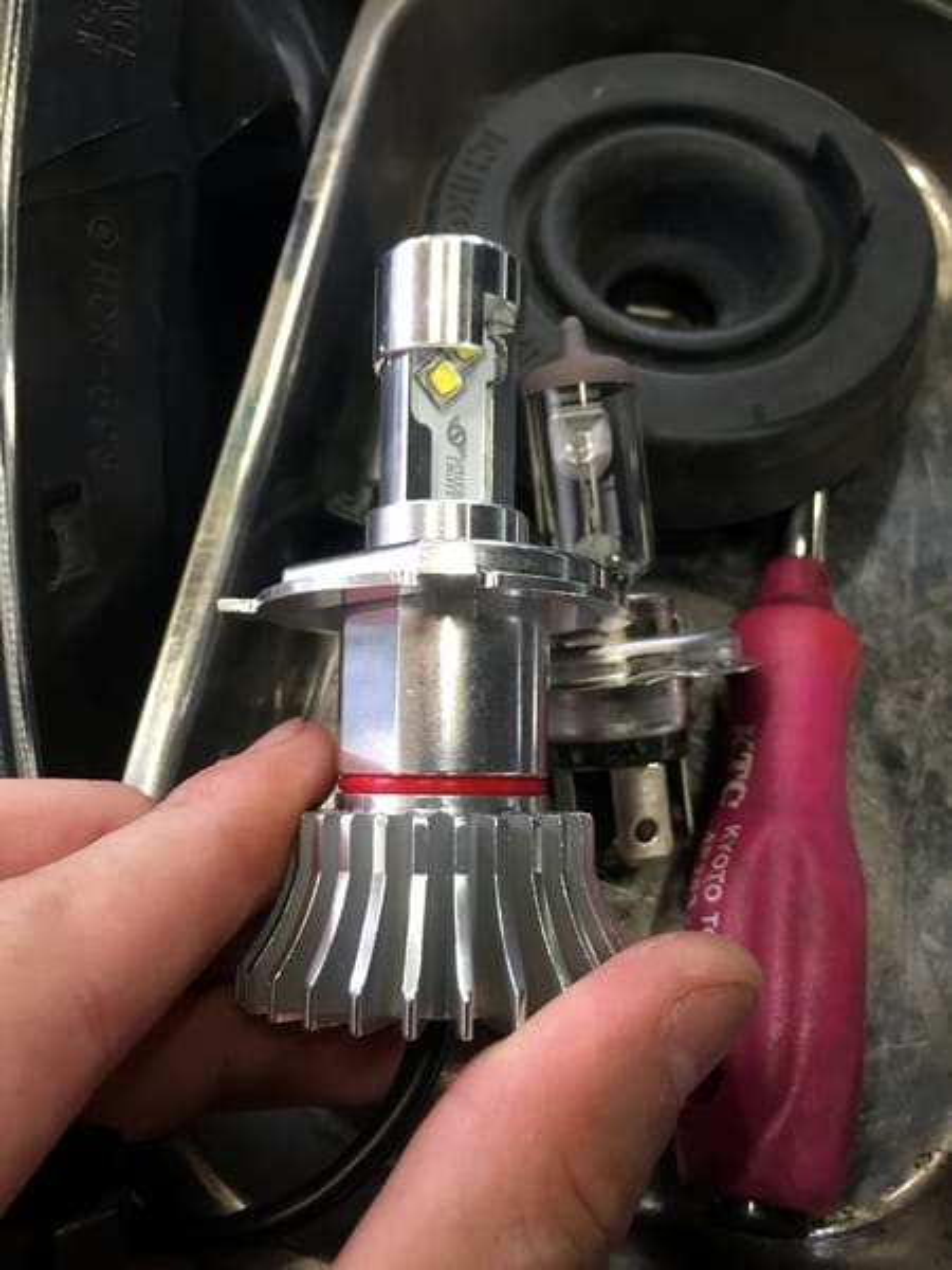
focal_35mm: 29
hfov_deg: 48.2
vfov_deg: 61.7
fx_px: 1063
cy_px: 635
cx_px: 476
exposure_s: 1/30
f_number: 2.2
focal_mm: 4.15
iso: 64
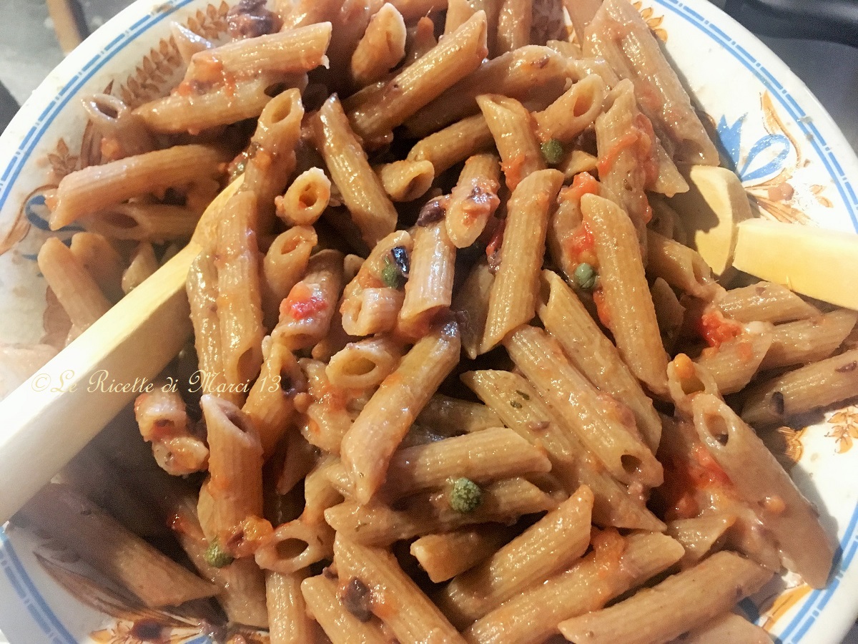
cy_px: 322
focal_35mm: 29
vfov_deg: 48.2
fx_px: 719
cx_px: 429
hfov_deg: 61.7
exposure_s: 1/17
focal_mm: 4.15
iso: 320
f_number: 2.2
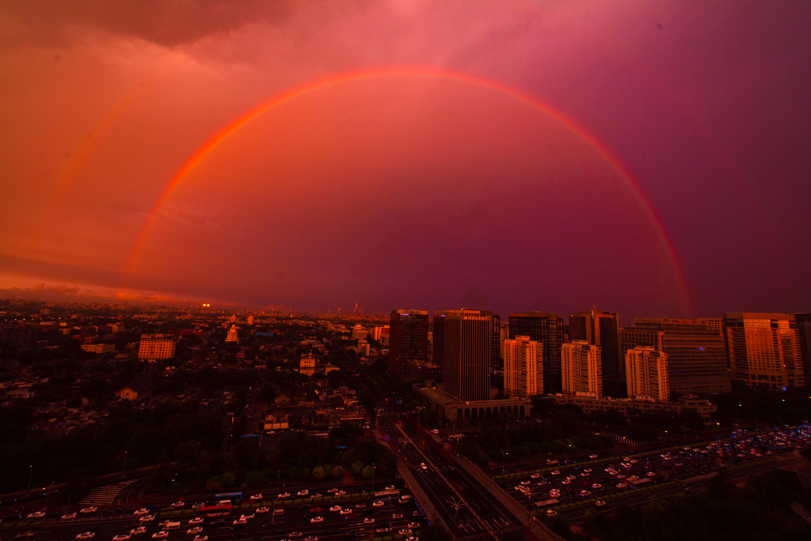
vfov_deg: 81.2
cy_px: 270
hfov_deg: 104.3
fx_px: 315
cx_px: 406
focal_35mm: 14
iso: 200
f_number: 8
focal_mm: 14
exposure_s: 1/80
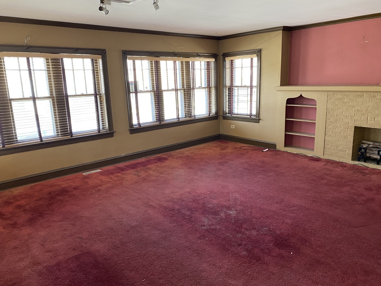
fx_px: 286
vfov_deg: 53.1
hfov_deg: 67.3
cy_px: 143
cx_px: 190
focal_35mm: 26
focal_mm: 4.25
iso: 160
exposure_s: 1/60
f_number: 1.8
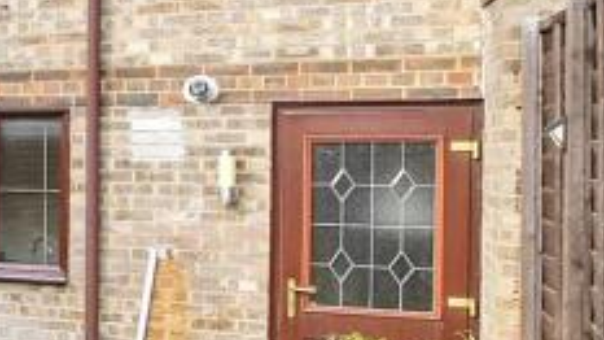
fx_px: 1105
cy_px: 162
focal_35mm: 69
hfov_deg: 20.1
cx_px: -531
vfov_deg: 17.5
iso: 160
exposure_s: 1/80
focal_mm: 10
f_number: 8
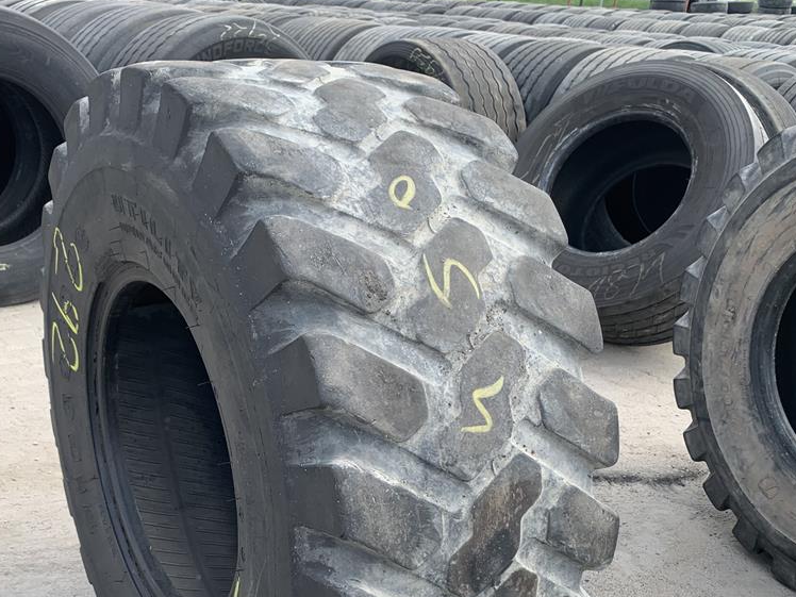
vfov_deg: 33.7
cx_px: 345
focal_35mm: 42
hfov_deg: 44.7
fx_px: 966
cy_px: 441
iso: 25
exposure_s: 1/355
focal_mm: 4.25
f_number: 1.8
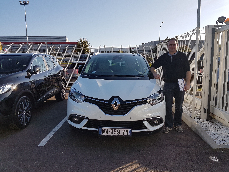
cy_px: 86
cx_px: 114
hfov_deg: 67.3
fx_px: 172
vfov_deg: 53.1
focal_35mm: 26
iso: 40
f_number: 1.7
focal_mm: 4.2
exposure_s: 1/1708
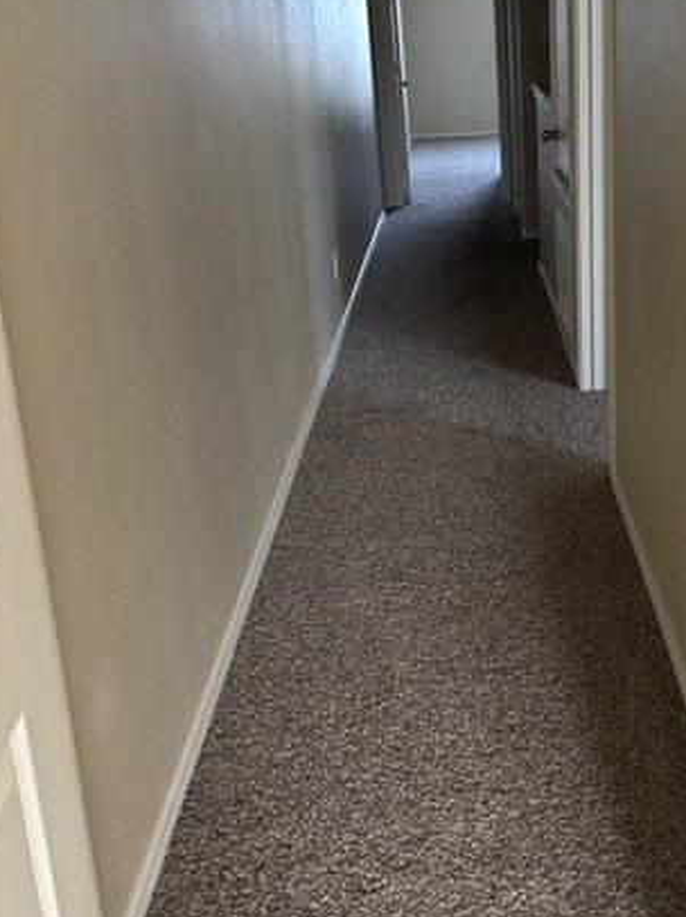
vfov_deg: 45.3
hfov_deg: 34.6
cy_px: 332
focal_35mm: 41
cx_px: 490
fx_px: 1084
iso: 500
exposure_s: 1/60
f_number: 1.6
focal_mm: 5.96
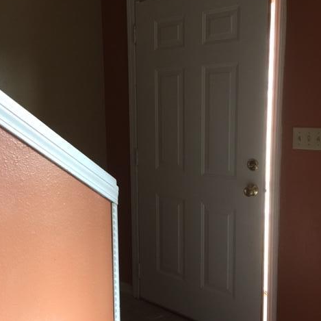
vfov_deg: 47.2
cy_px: 154
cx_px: 160
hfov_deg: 47.2
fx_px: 367
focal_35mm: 35
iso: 100
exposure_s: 1/10
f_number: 2.2
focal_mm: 4.15
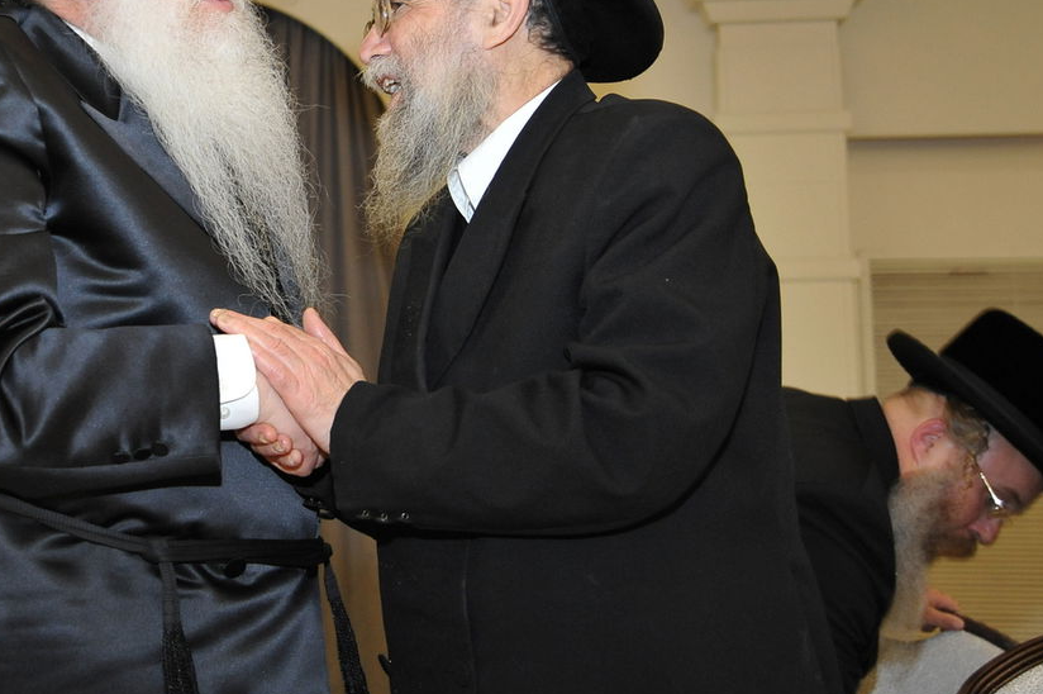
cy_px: 146
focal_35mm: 68
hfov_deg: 29.2
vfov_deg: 19.8
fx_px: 1968
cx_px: 244
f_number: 4
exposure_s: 1/125
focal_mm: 40
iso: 2000
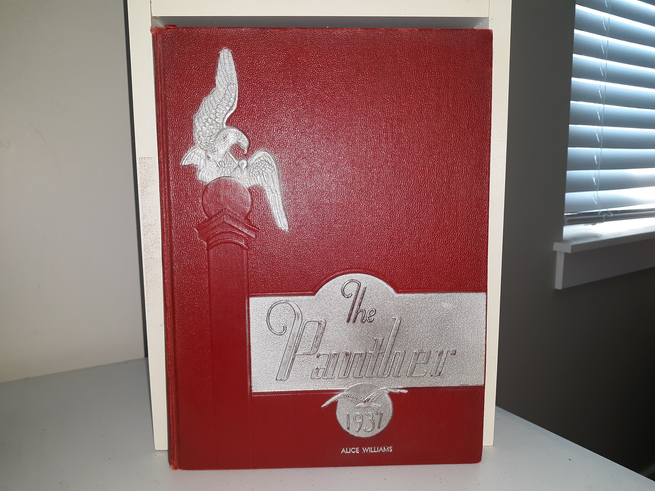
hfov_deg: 63.4
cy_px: 246
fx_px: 530
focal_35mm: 28
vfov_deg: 49.7
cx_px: 328
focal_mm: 3.7
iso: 50
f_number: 1.7
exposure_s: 1/60
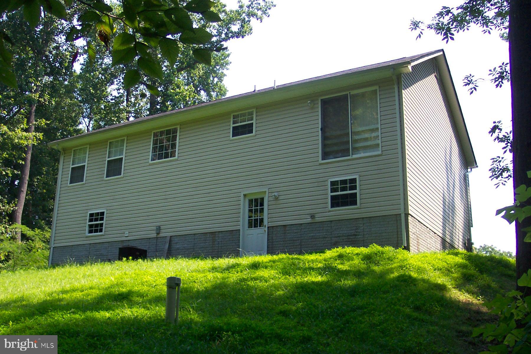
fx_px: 560
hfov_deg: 50.7
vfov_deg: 35.1
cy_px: 177
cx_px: 266
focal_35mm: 38
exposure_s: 1/700
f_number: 2.8
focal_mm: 8
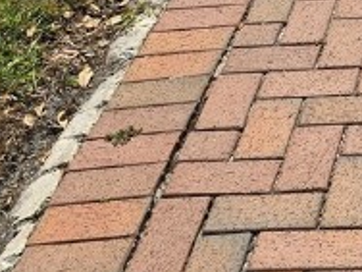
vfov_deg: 10.3
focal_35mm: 125
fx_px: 1307
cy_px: -378
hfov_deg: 14.6
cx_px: 556
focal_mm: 6.3
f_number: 1.7
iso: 12
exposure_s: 1/1189
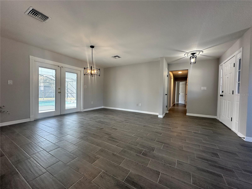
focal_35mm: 14
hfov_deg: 102.1
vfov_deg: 85.7
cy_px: 94
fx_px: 102
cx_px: 126
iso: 125
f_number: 2.2
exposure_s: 1/120
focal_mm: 2.22
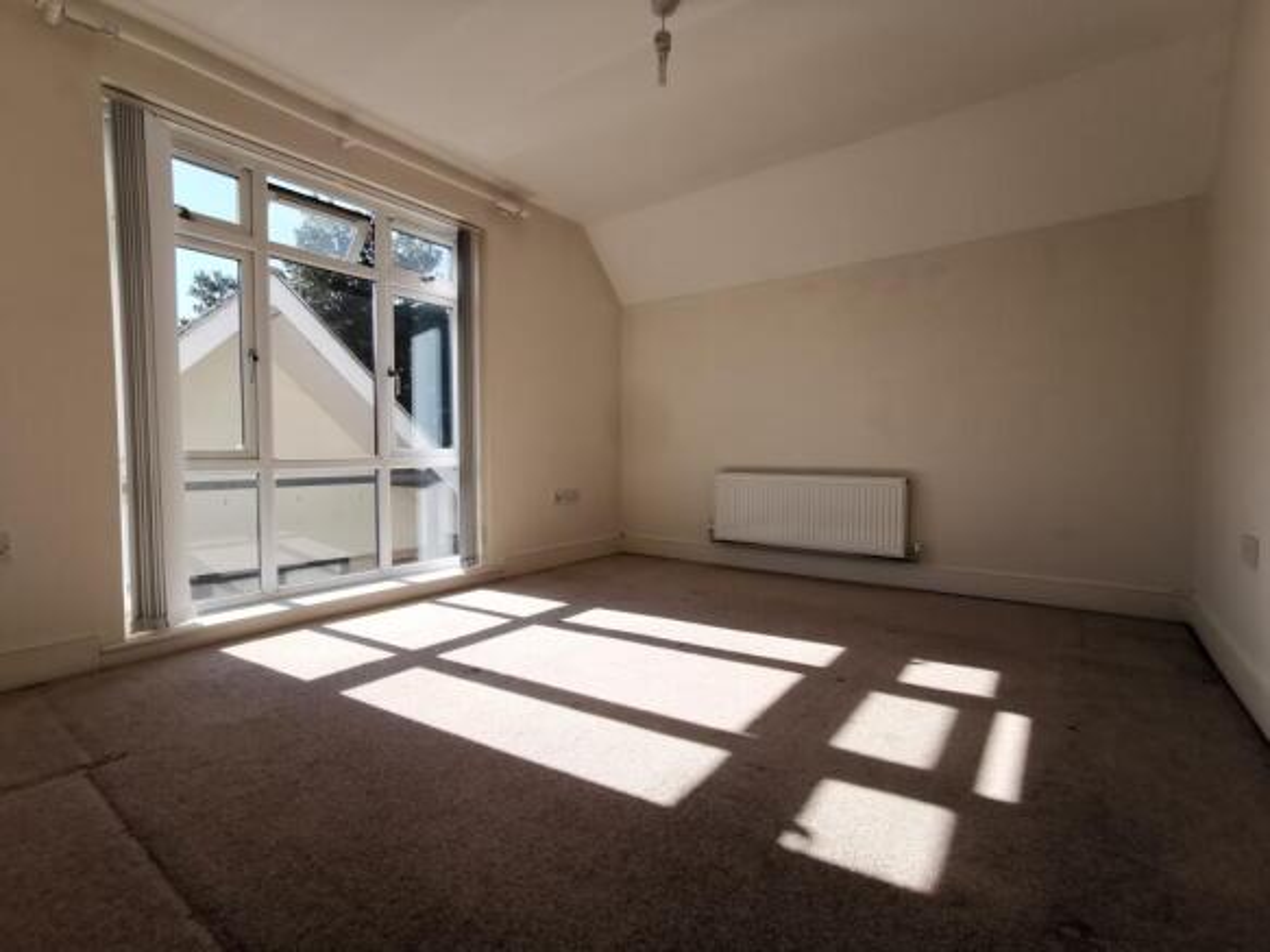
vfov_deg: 78.1
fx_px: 587
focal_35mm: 16
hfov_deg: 94.5
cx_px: 635
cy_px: 476
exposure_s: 1/575
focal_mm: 2.35
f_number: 2.2
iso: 50
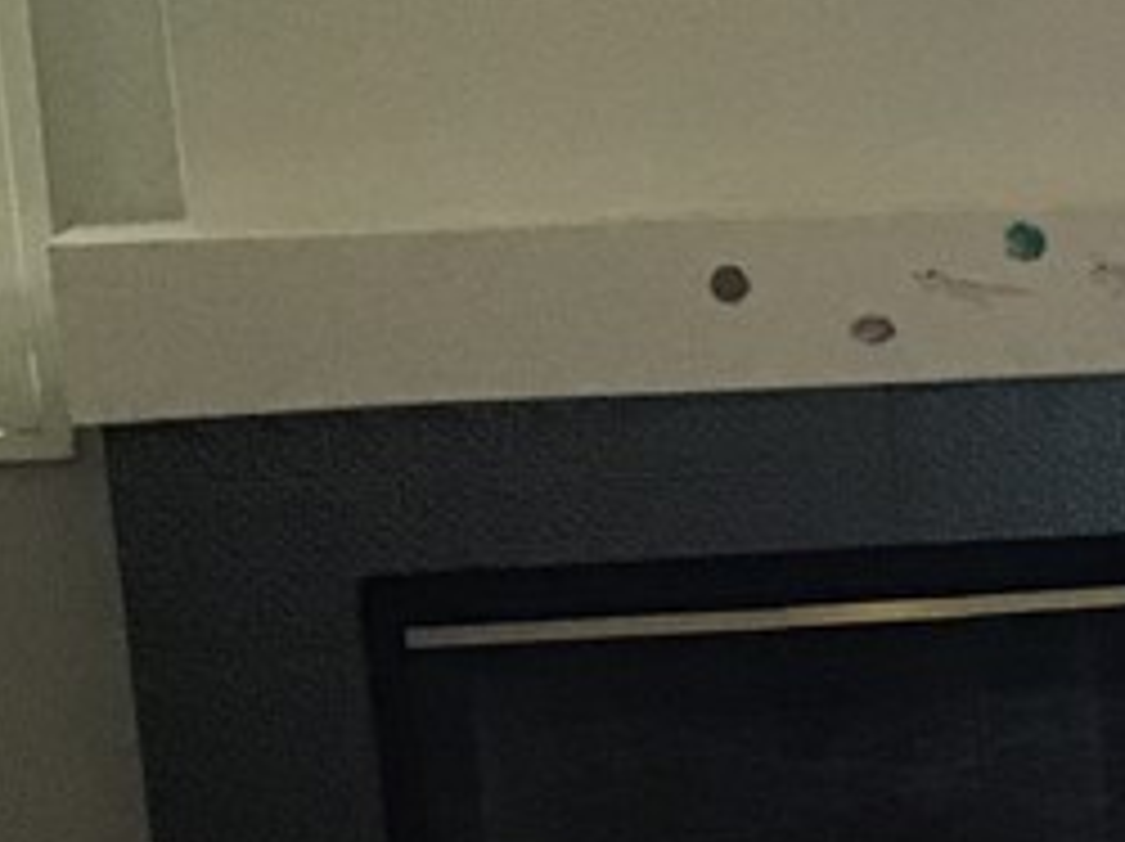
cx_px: 1940
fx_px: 4123
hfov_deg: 14.0
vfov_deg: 11.6
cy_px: 756
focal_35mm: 127
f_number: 2.4
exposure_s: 1/30
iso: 160
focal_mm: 3.3
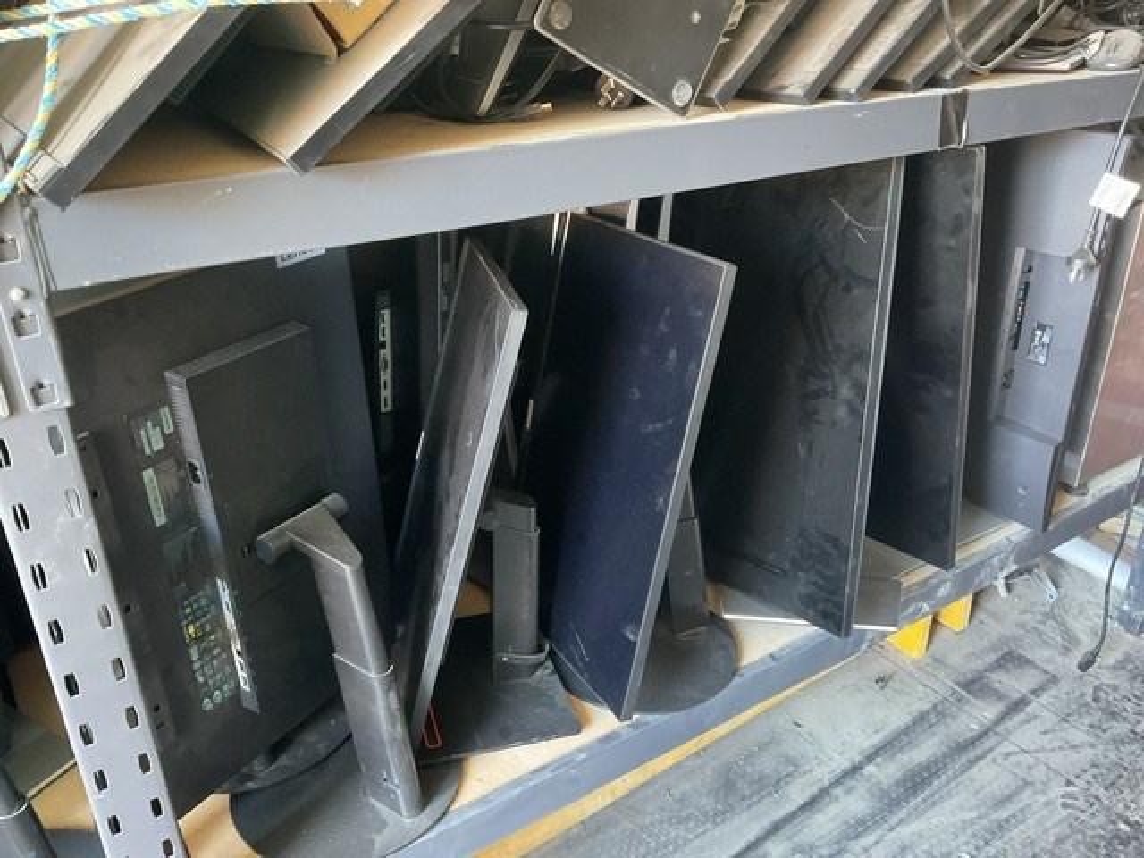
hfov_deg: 61.7
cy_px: 429
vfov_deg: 48.2
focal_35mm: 29
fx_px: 958
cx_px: 572
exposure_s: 1/30
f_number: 1.8
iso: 400
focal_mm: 3
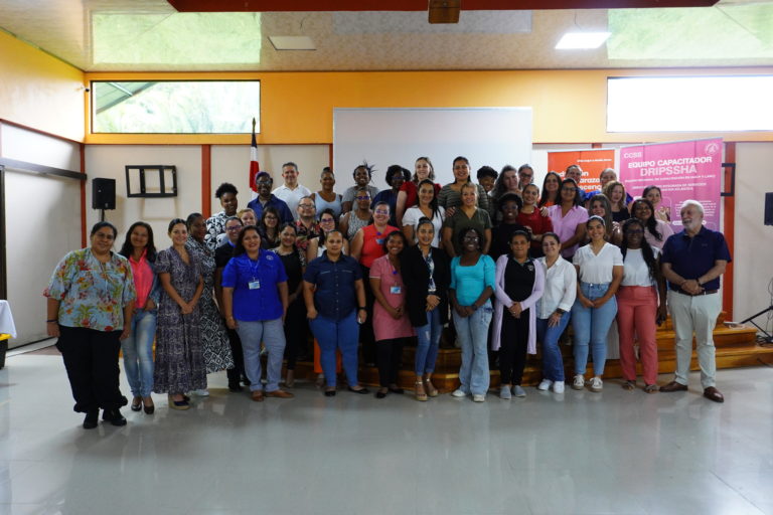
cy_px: 258
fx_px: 580
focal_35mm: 27
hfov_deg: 67.4
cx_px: 386
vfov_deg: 47.9
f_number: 4
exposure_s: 1/60
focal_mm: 18
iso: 1600
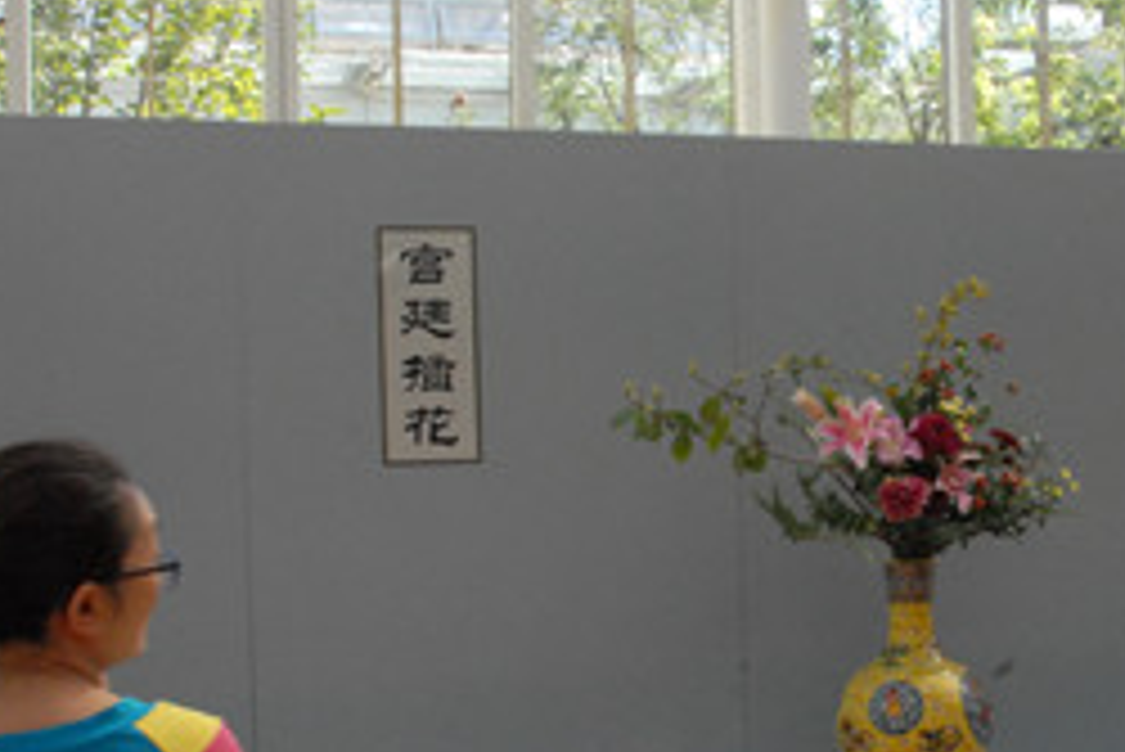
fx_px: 1876
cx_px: 806
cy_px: 509
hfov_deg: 32.9
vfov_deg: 22.5
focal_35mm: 60
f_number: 22
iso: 1250
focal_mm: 20
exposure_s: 1/60
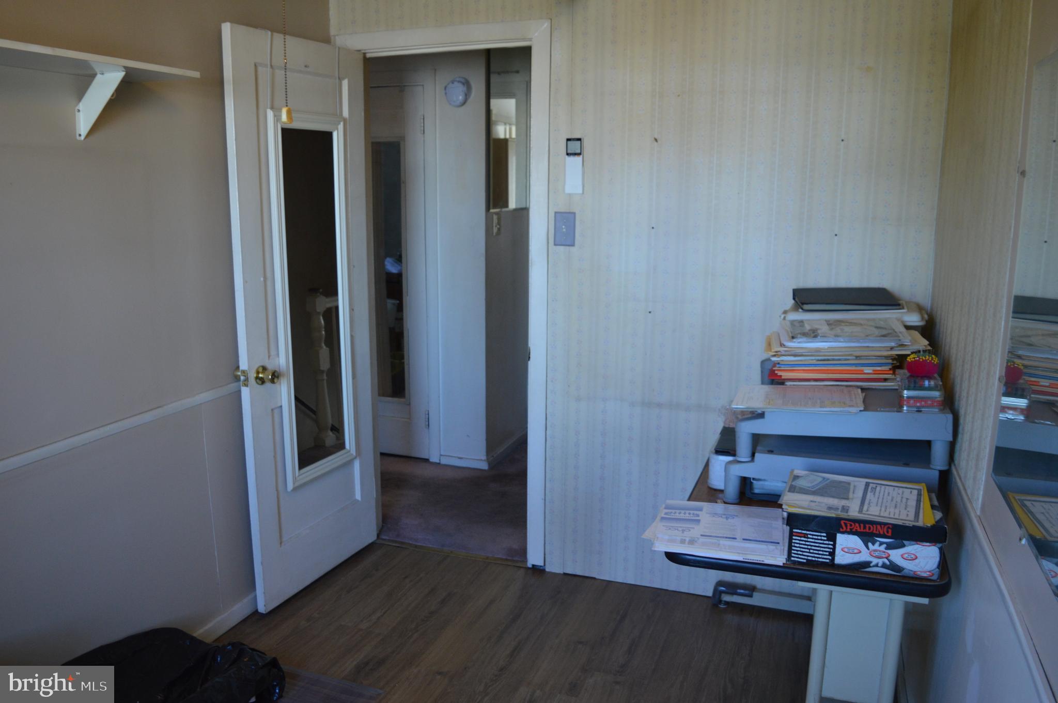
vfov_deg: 47.8
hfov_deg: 67.4
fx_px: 793
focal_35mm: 27
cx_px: 529
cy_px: 352
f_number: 3.5
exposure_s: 1/60
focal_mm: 18
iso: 640
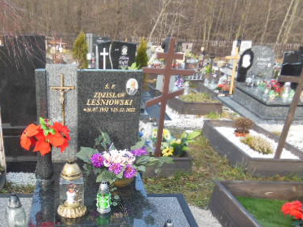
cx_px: 102
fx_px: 376
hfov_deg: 43.3
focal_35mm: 43
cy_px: 192
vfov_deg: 32.4
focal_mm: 4.5
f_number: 3.2
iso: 125
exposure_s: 1/160
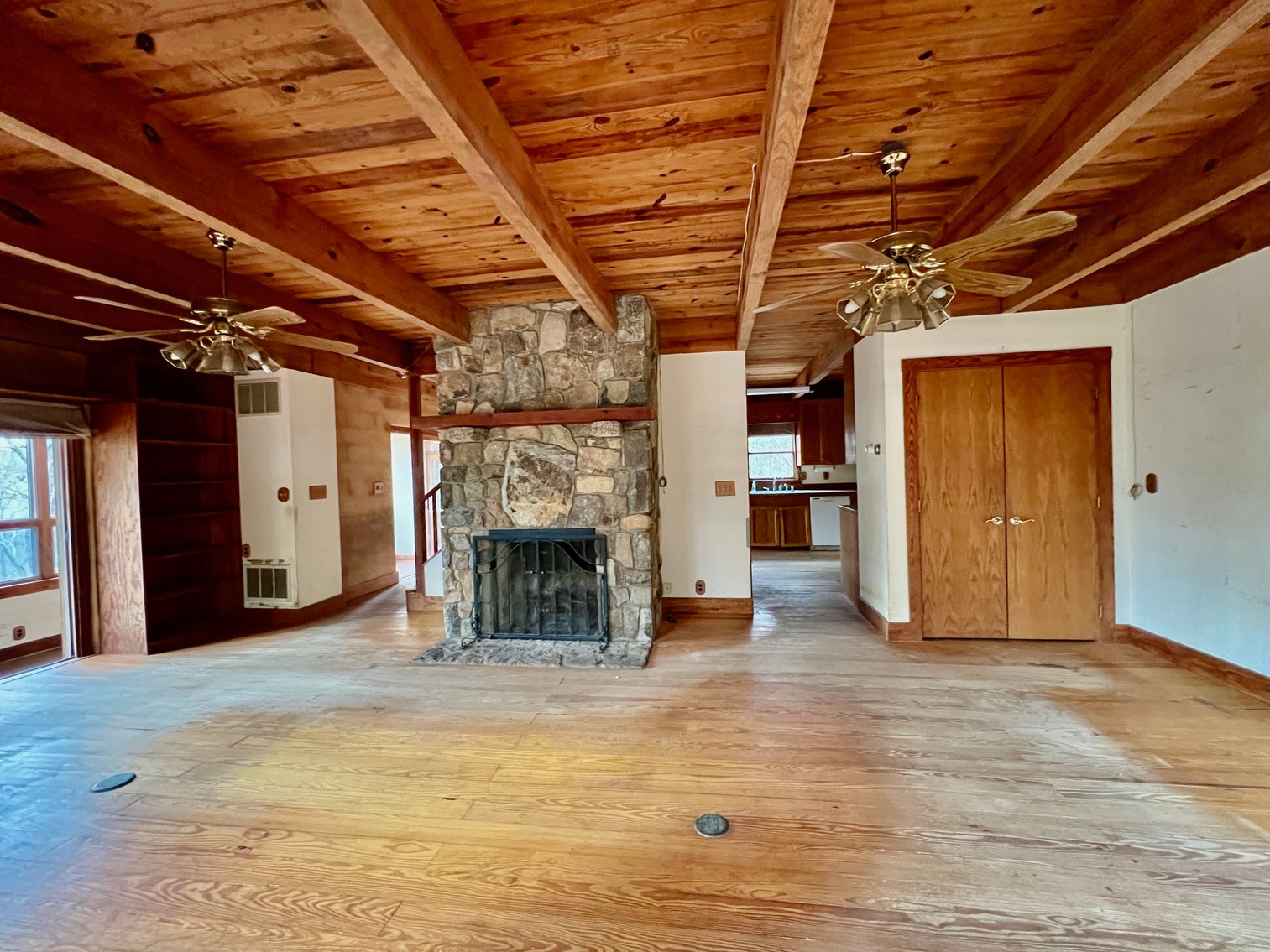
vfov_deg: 89.9
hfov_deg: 106.2
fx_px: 477
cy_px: 476
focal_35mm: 13
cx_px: 635
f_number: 1.8
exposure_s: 1/53
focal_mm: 1.57
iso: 1000
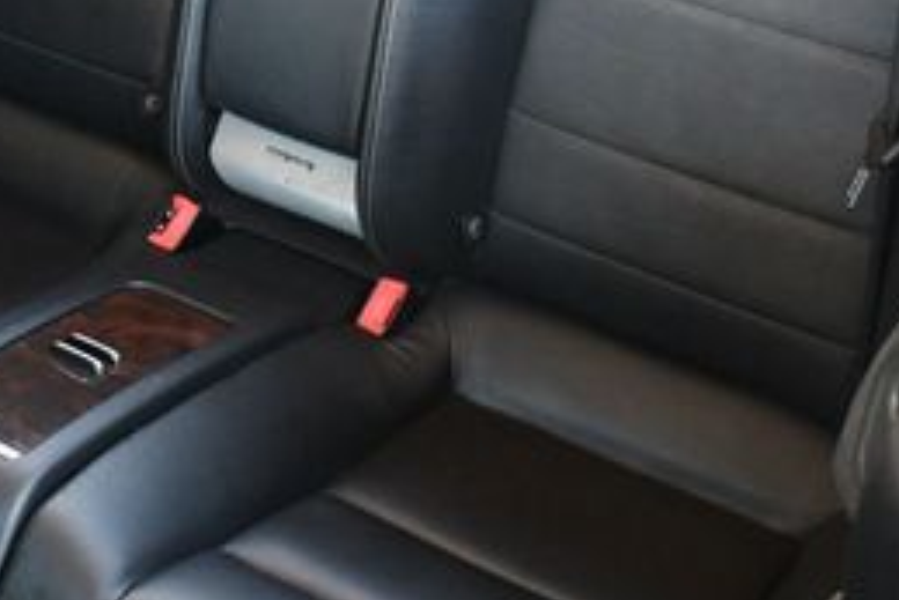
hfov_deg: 22.8
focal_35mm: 89
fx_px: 2224
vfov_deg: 14.8
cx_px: 364
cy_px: -128
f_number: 3.5
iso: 1100
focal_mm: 18
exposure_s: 1/125
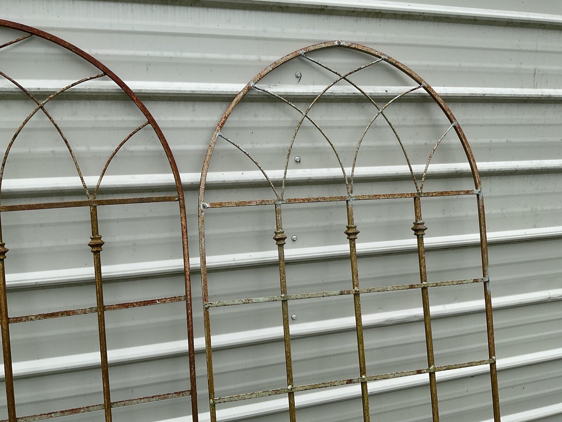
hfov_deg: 61.7
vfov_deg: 48.2
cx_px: 281
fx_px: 471
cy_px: 211
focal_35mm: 29
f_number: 1.8
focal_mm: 3
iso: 16
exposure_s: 1/739
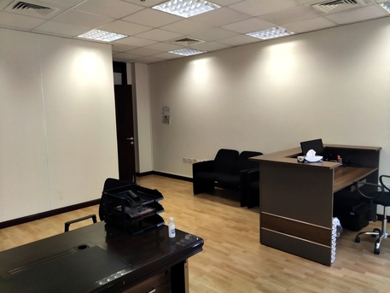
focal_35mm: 26
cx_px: 195
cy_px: 146
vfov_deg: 53.1
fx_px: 293
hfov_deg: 67.3
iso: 201
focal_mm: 2.78
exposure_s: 1/100
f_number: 2
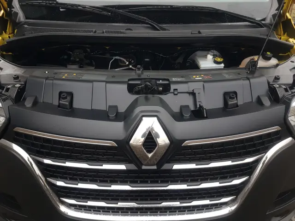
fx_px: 222
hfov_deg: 67.3
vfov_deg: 53.1
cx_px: 148
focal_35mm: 26
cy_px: 110
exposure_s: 1/50
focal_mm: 4.2
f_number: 1.7
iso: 50
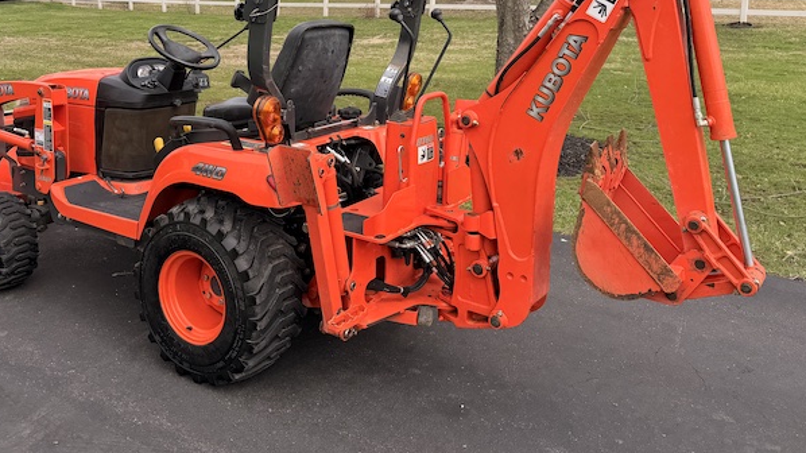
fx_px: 748
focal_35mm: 35
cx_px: 305
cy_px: 92
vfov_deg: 32.8
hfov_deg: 56.0
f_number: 1.78
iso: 80
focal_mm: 6.76
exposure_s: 1/2801
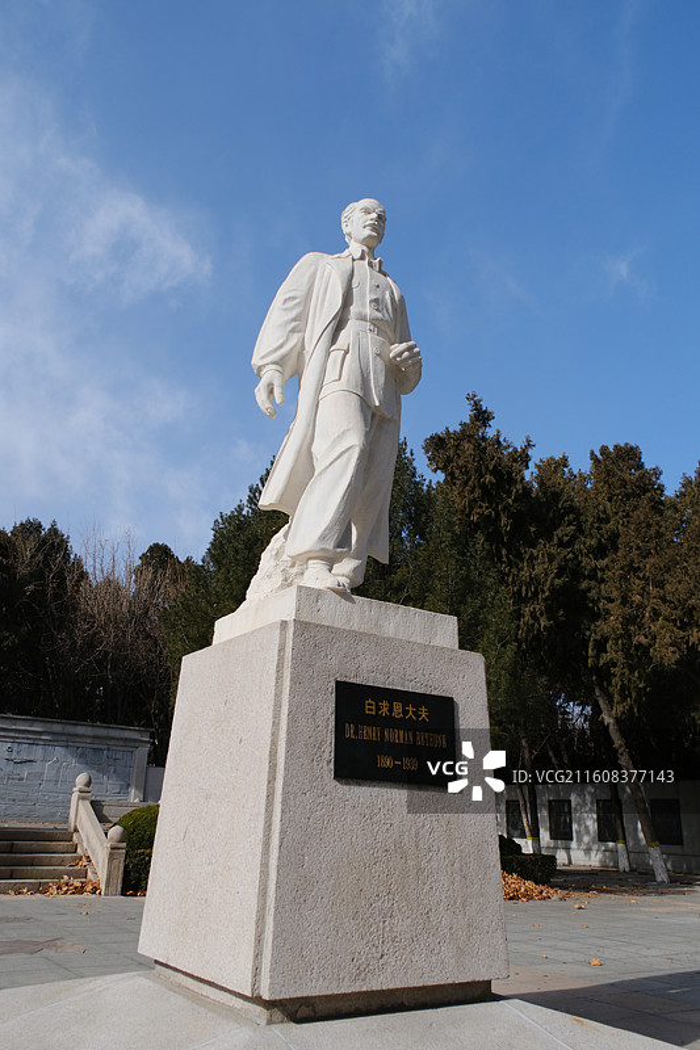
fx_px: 788
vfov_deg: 67.4
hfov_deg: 47.9
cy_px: 525
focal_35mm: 27
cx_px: 350
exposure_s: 1/1250
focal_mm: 18
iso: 250
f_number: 5.6
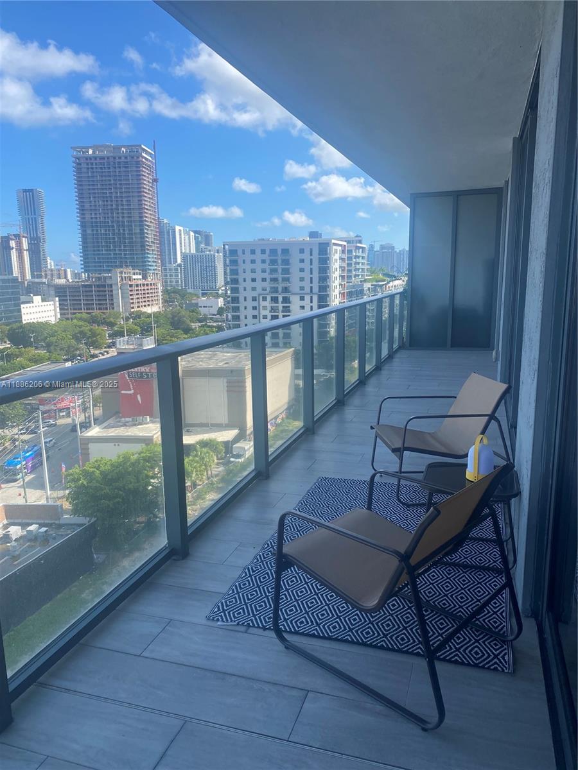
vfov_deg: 67.3
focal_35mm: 26
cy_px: 385
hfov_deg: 53.1
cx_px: 289
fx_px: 579
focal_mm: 4.25
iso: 32
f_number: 1.8
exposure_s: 1/1484
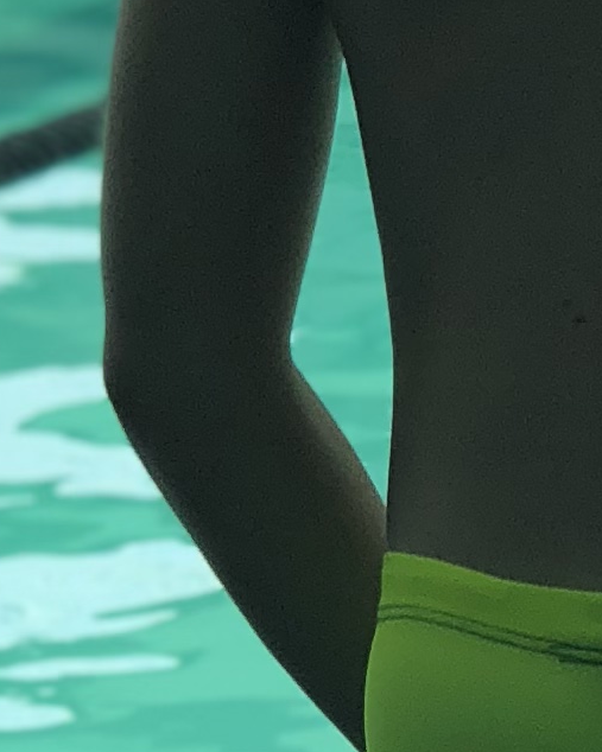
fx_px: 7195
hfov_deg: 4.8
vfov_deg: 6.0
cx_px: 847
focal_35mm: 323
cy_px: 632
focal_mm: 6
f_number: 2.4
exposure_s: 1/220
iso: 16
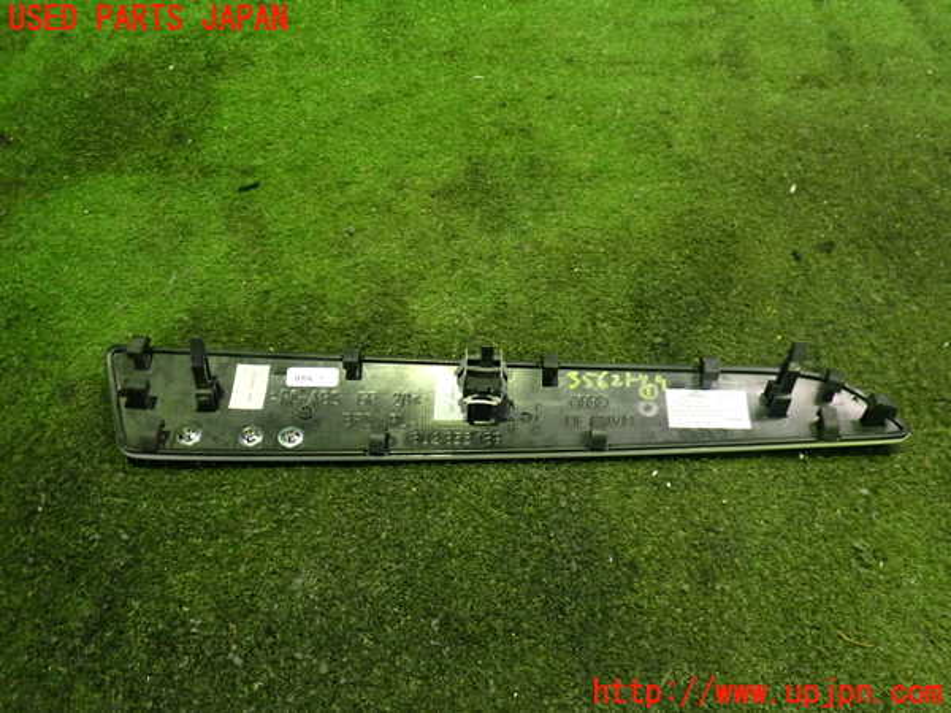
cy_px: 356
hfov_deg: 60.0
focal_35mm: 30
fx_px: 824
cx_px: 476
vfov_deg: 46.8
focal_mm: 5.4
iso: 800
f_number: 2.3
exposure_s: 1/25
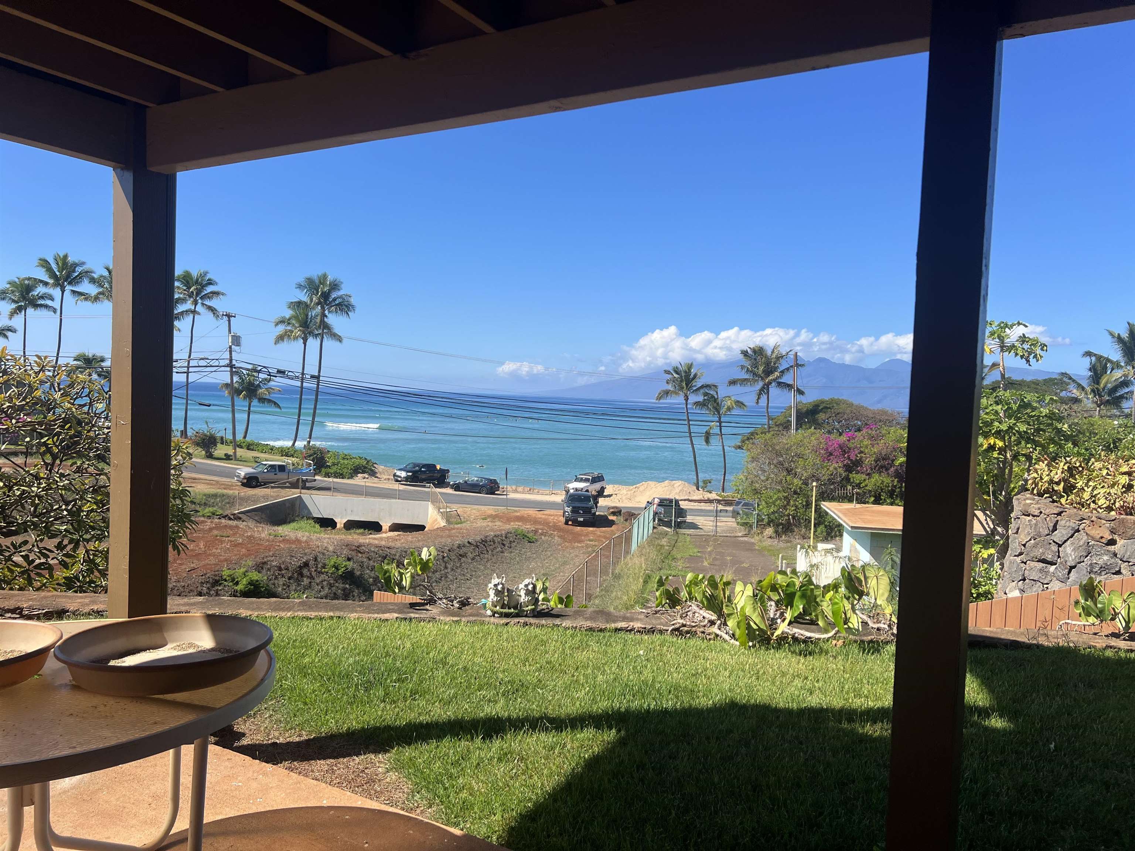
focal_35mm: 26
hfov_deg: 67.3
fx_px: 852
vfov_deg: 53.1
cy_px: 426
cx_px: 568
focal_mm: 5.7
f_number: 1.5
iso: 50
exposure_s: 1/3831
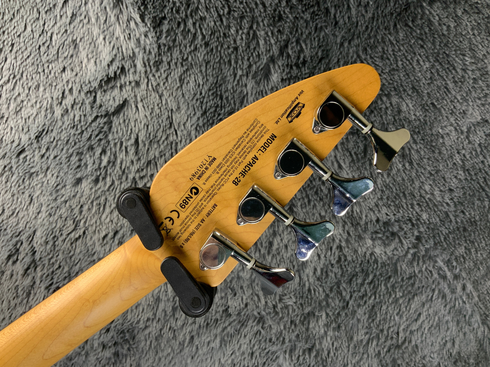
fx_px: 411
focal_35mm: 29
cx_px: 245
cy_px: 184
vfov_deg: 48.2
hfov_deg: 61.7
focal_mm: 3
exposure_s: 1/50
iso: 64
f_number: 1.8
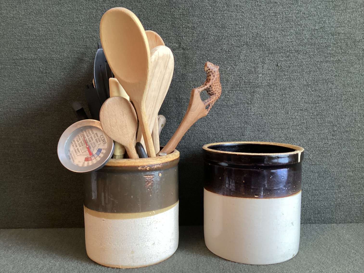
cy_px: 136
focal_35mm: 31
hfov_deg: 58.3
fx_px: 326
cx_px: 182
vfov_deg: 45.4
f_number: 2.4
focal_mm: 3.3
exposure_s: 1/50
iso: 250
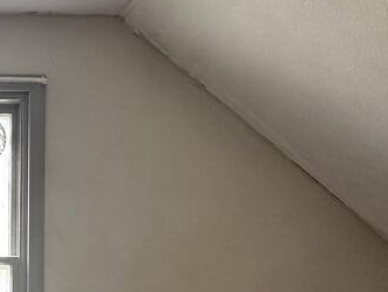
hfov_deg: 35.6
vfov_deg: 32.3
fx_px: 482
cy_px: 252
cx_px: -63
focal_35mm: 43
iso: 250
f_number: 2.2
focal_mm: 2.22
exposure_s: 1/99
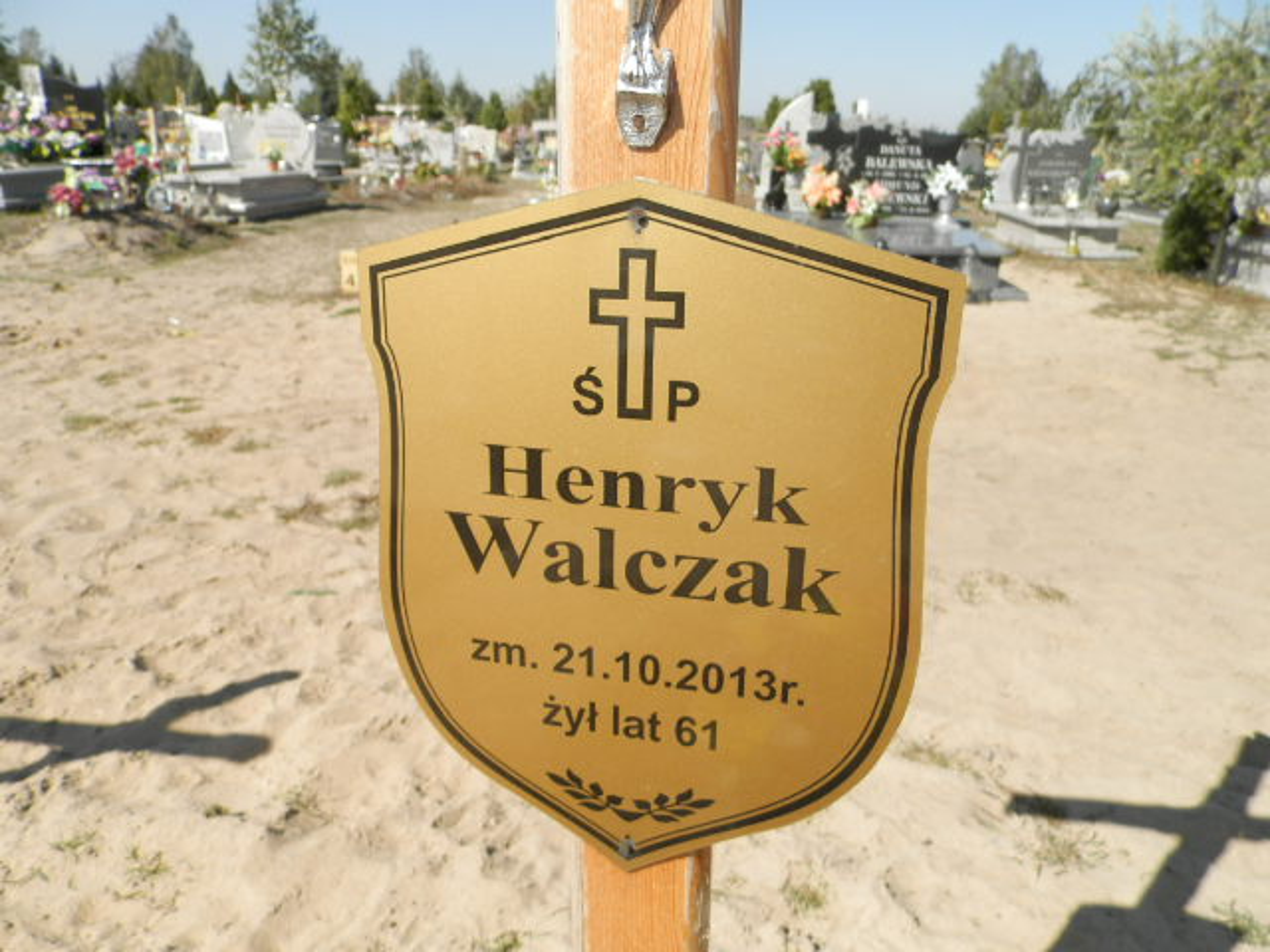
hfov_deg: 69.4
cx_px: 635
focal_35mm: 25
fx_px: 917
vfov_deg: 54.9
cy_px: 476
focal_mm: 4.5
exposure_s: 1/1250
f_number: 3.1
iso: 80
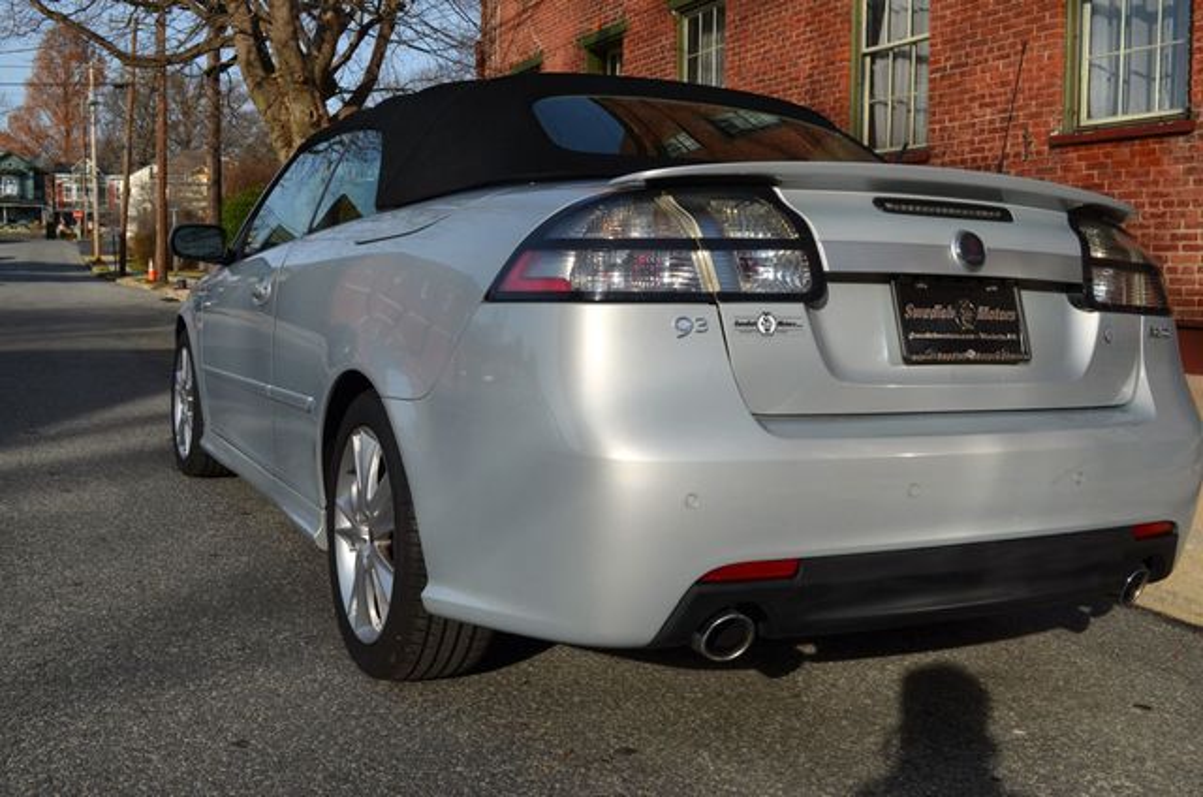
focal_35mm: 36
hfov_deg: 53.2
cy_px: 398
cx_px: 602
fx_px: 1201
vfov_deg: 36.7
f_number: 8
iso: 100
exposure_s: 1/320
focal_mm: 24
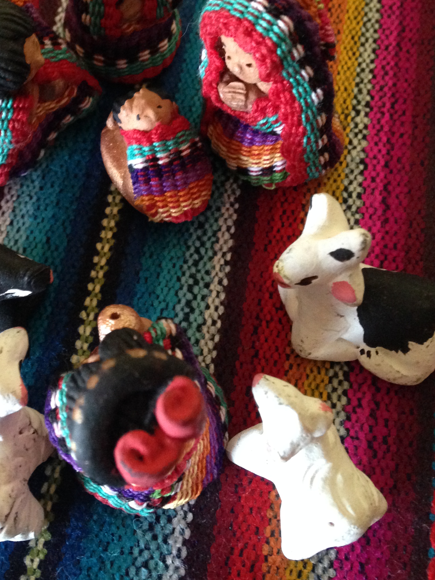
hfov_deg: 30.6
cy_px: 192
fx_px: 787
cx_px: 131
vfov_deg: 39.9
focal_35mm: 47
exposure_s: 1/20
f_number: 2.4
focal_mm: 4.12
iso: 400
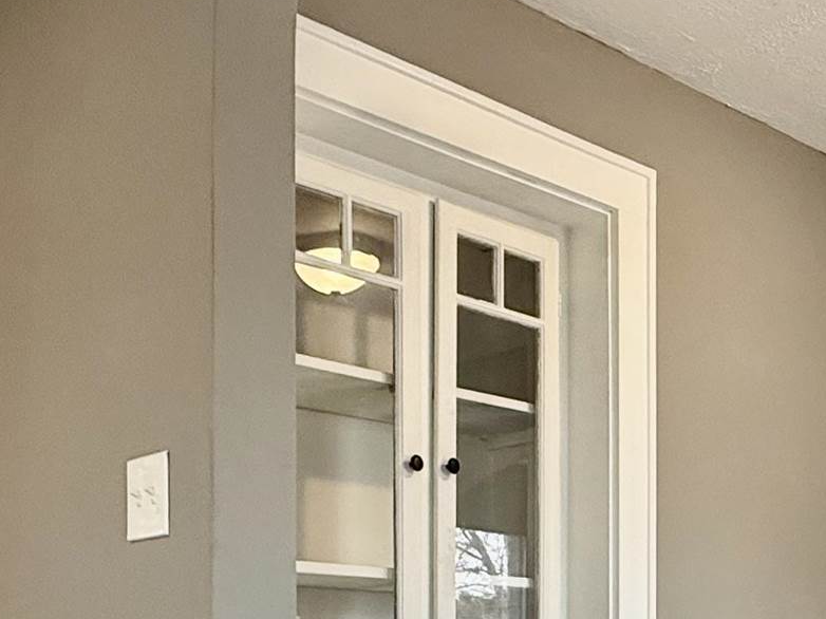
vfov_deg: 24.6
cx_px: 558
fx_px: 1312
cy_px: 695
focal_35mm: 55
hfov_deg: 34.6
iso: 200
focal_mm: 2.22
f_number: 2.2
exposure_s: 1/120
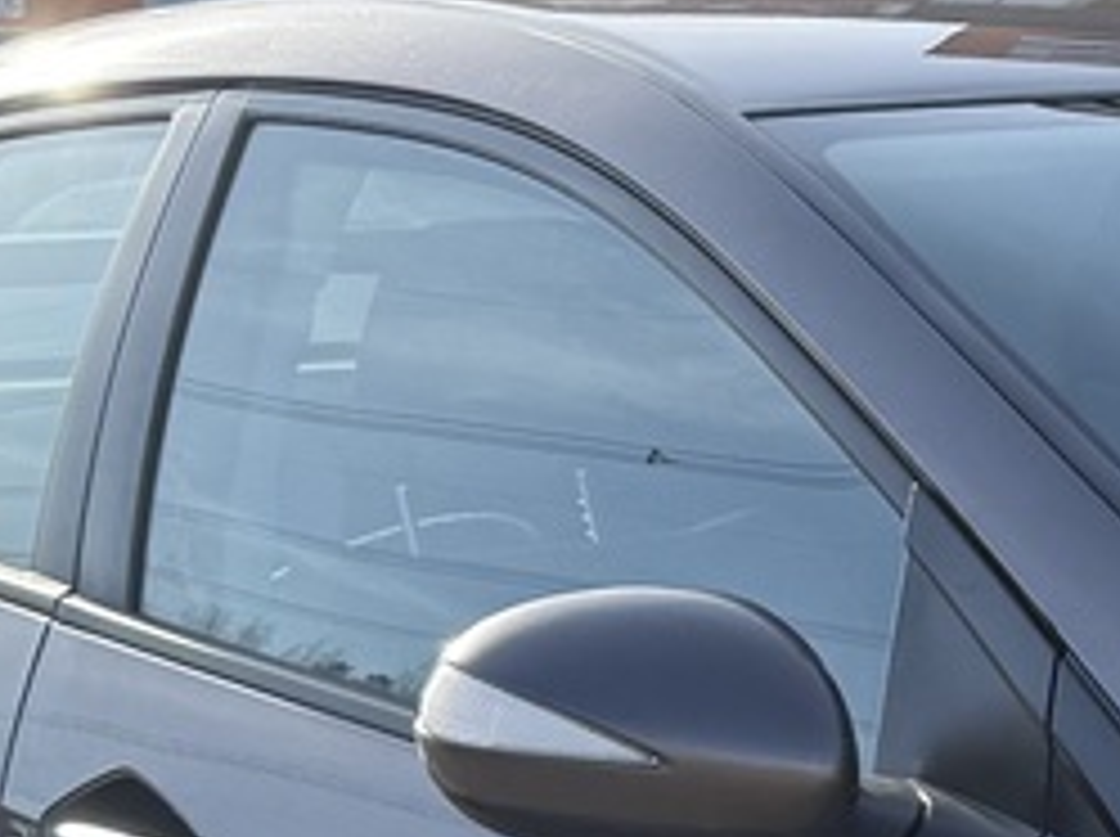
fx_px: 4491
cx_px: 1921
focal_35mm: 139
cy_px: 765
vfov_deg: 10.6
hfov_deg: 13.0
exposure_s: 1/2169
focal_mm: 6.76
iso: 100
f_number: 1.78
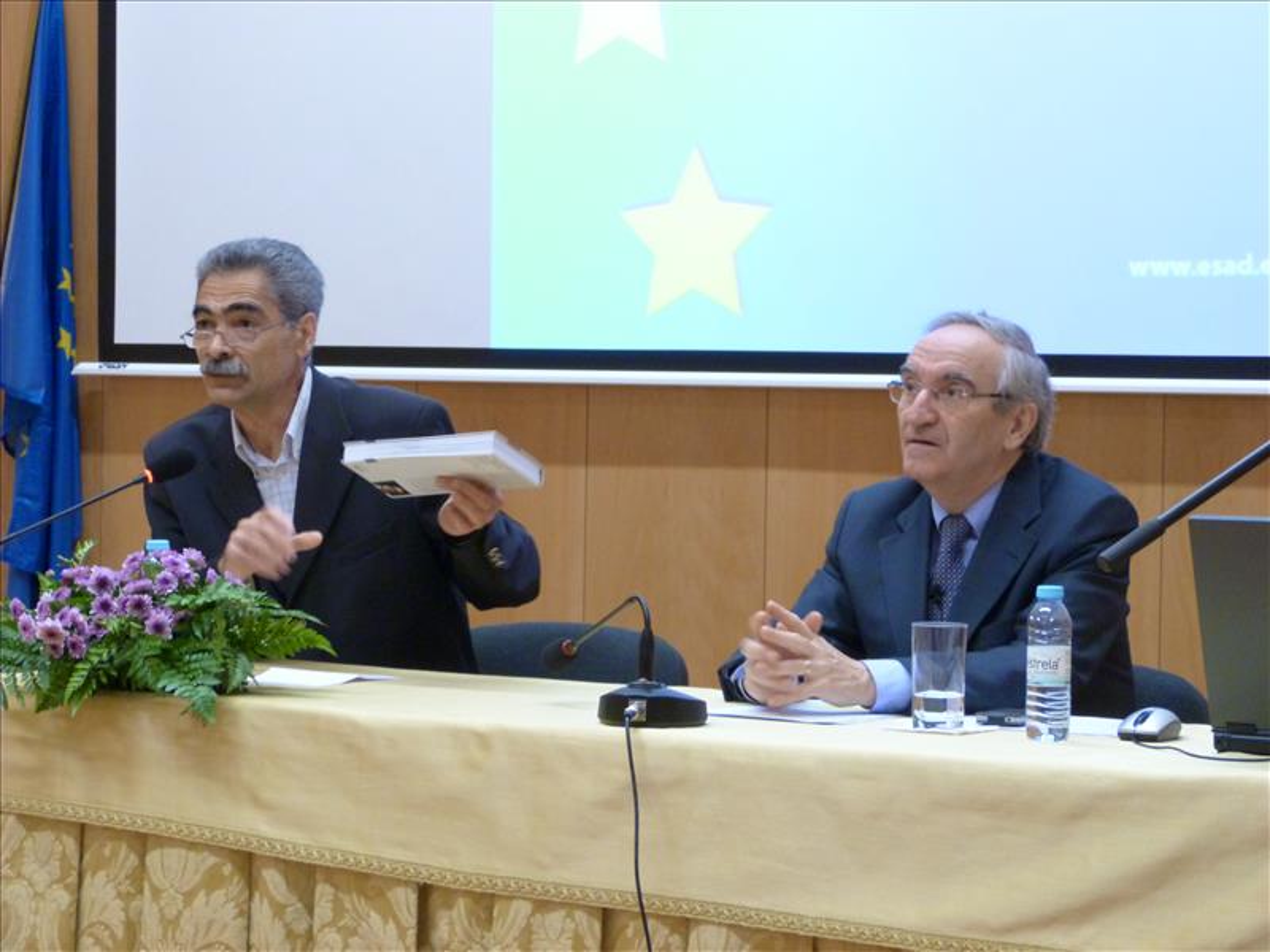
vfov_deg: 15.2
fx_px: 3559
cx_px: 635
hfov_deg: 20.2
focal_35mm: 97
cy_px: 476
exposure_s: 1/15
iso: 400
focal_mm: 17.5
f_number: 3.4
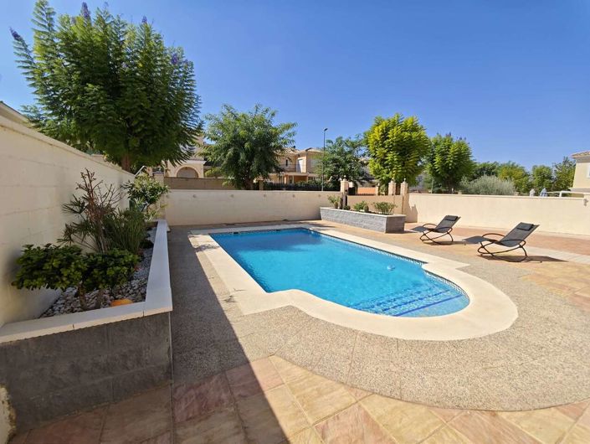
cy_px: 222
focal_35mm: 14
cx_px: 295
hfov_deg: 102.0
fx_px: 239
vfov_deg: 85.8
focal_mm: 2.16
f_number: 2.2
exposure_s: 1/775
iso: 50
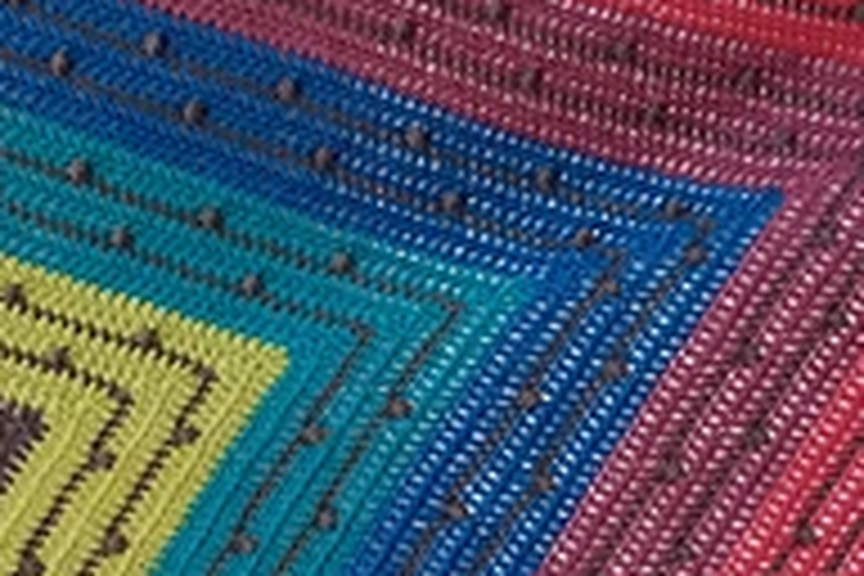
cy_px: 407
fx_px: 3672
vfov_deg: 9.0
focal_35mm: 153
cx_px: 153
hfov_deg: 13.3
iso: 5000
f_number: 4
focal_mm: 30.8
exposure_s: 1/100
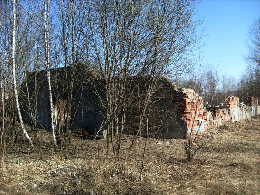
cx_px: 130
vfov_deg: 40.7
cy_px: 98
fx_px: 263
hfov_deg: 52.6
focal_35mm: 35
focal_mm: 5.8
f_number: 7.1
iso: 80
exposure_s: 1/180
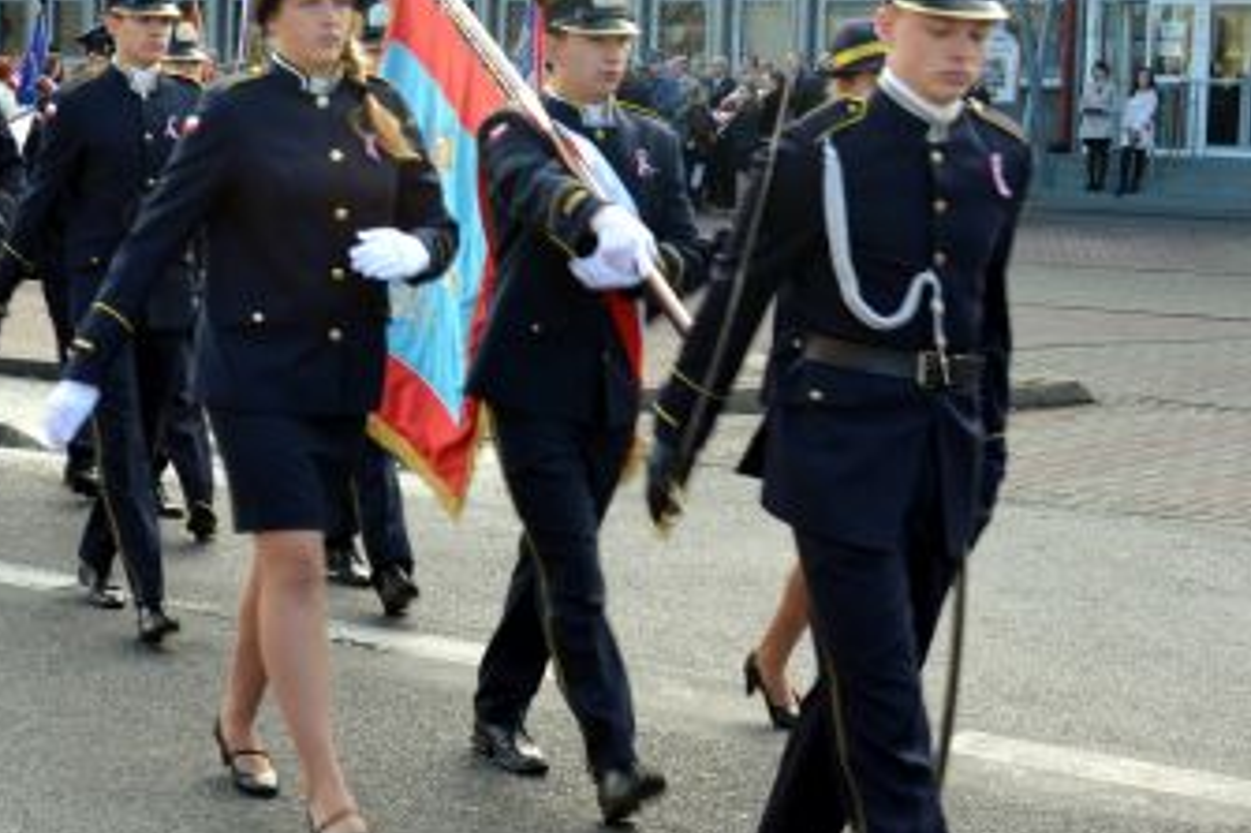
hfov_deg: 32.5
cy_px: 347
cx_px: 162
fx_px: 2049
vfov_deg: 22.9
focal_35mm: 59
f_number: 6.3
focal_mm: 22
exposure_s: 1/50
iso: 100
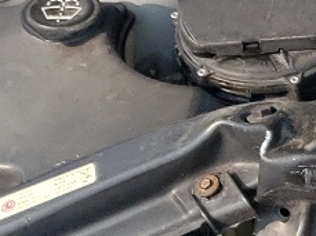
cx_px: 740
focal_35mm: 182
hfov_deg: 9.7
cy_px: 299
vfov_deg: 8.0
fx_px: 1659
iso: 50
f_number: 1.5
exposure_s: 1/1429
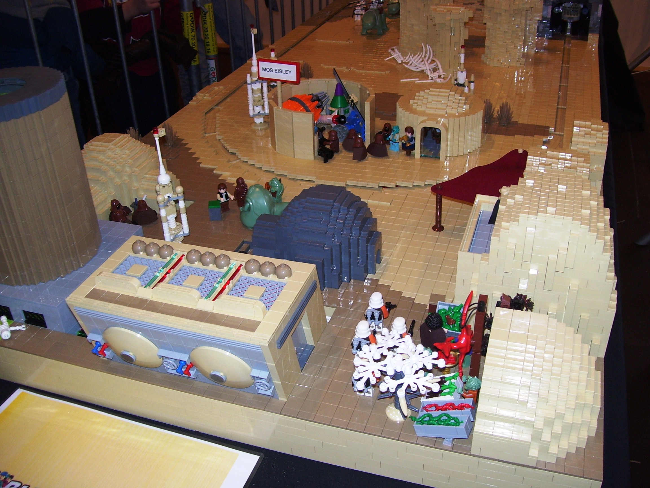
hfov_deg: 51.4
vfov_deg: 39.7
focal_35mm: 36
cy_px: 244
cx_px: 325
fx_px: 676
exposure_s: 1/60
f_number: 2.7
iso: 80
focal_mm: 6
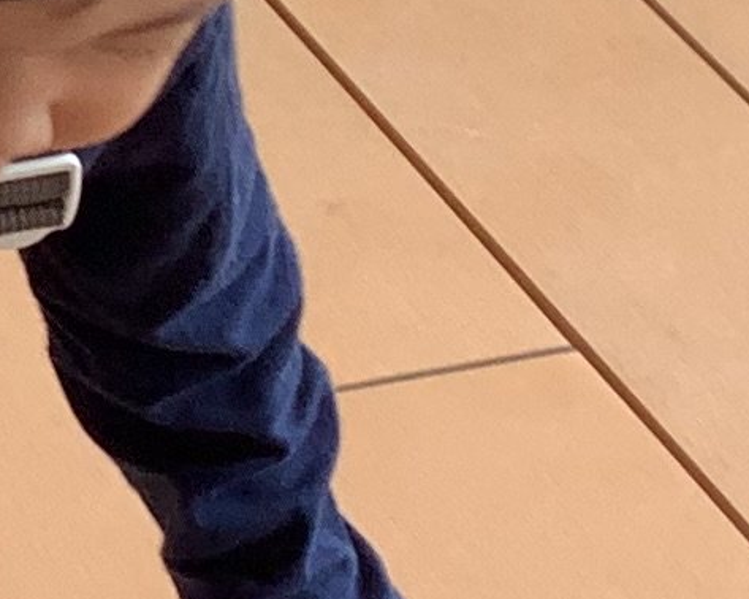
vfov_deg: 7.3
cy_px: -151
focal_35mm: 209
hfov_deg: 8.5
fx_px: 4631
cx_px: -1051
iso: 25
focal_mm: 3.3
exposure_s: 1/237
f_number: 2.4
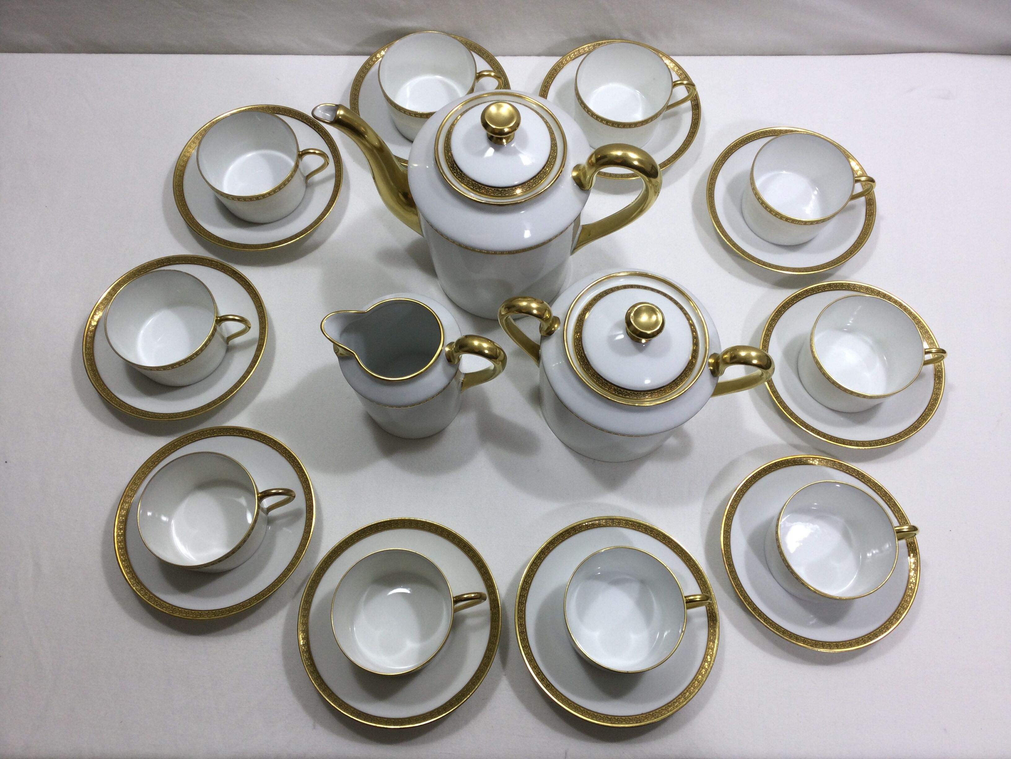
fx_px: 905
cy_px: 380
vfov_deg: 45.4
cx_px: 506
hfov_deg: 58.4
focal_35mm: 31
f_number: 2.4
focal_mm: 3.3
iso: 25
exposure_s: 1/50
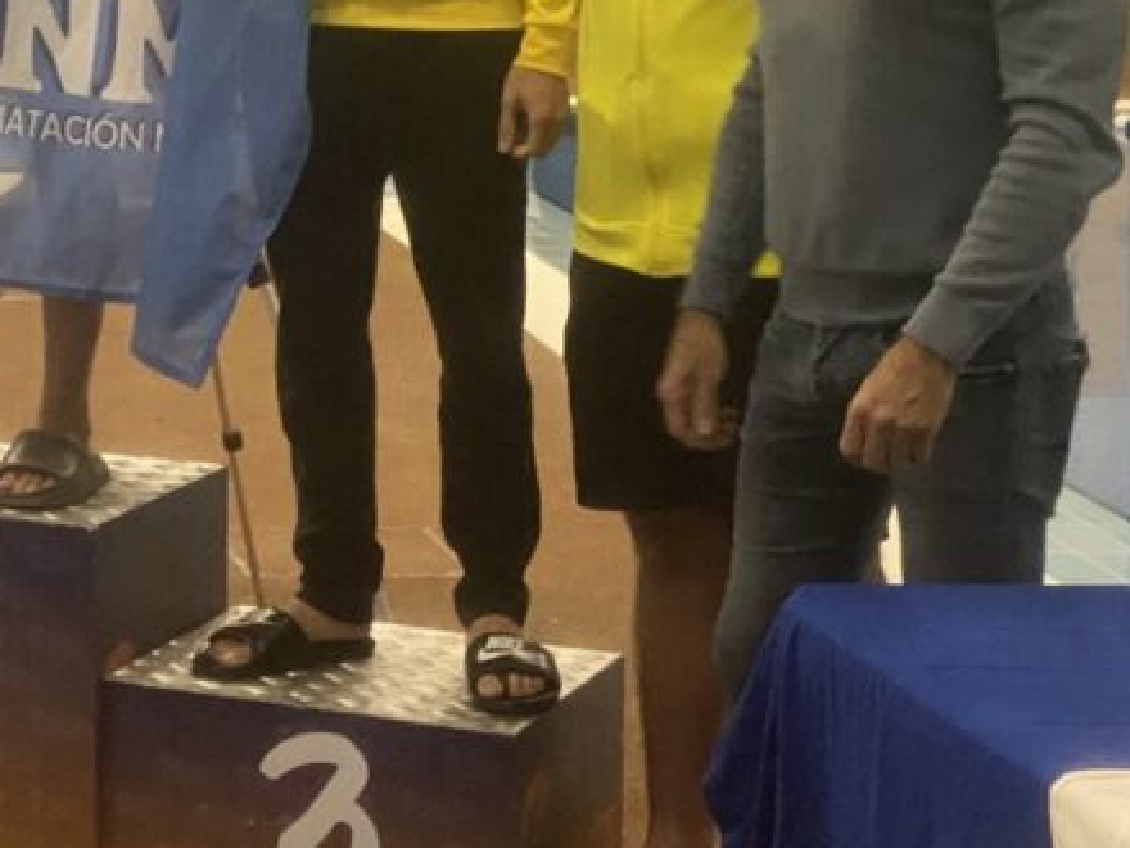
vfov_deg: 12.1
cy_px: -72
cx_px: -59
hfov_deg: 15.9
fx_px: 3950
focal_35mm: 121
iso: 250
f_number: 2
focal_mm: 6
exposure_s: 1/50
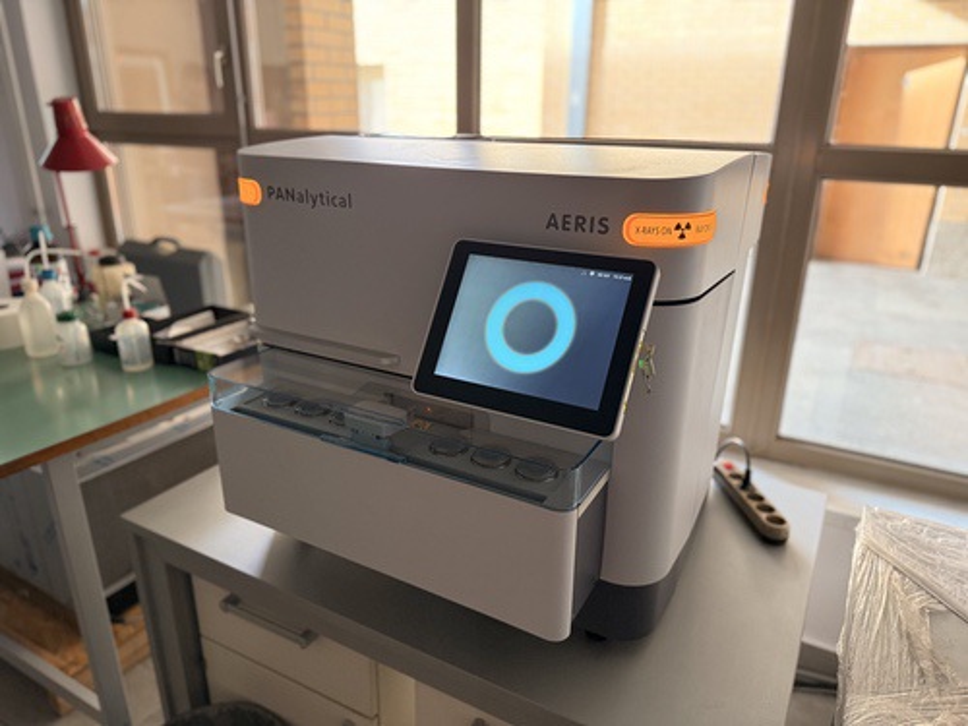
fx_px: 671
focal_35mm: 24
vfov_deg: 56.8
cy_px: 363
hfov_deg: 71.6
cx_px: 484
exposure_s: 1/60
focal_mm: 6.76
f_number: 1.78
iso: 320
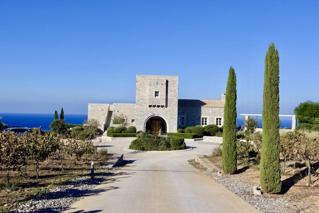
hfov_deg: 55.8
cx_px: 160
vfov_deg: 38.9
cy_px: 106
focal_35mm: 34
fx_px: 301
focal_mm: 12.64
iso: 125
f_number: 5.6
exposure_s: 1/125
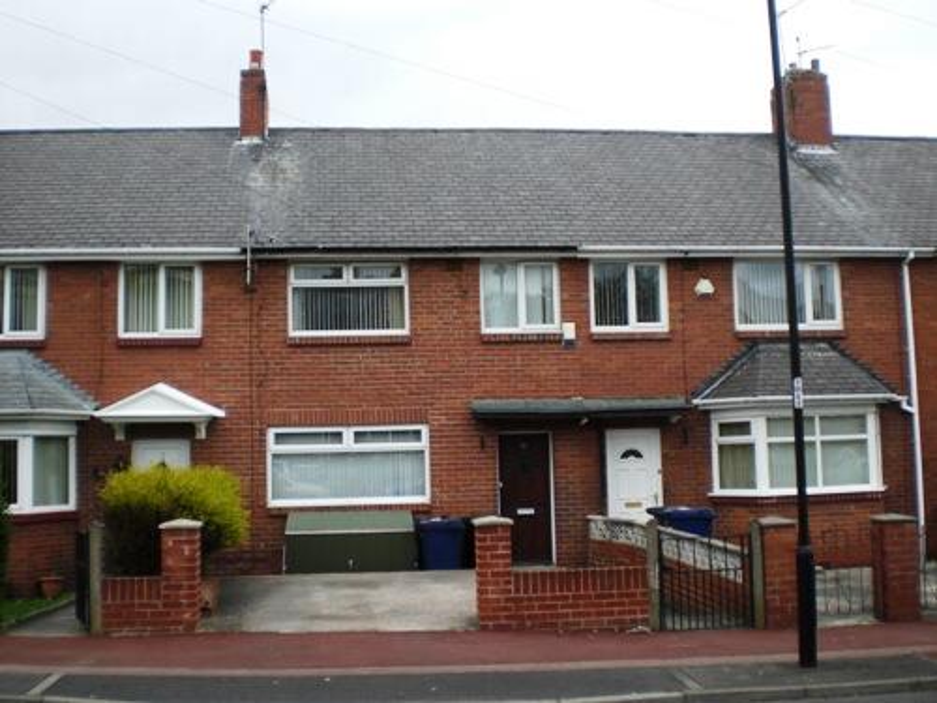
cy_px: 352
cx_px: 468
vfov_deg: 37.7
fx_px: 1029
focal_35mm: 38
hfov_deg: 49.0
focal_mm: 6.3
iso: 50
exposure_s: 1/160
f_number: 3.1
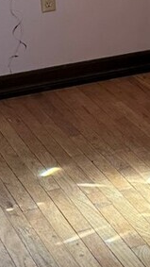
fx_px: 941
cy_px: -134
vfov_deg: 15.0
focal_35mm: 133
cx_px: 156
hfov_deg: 9.0
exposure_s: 1/120
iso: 125
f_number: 1.78
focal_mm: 6.86
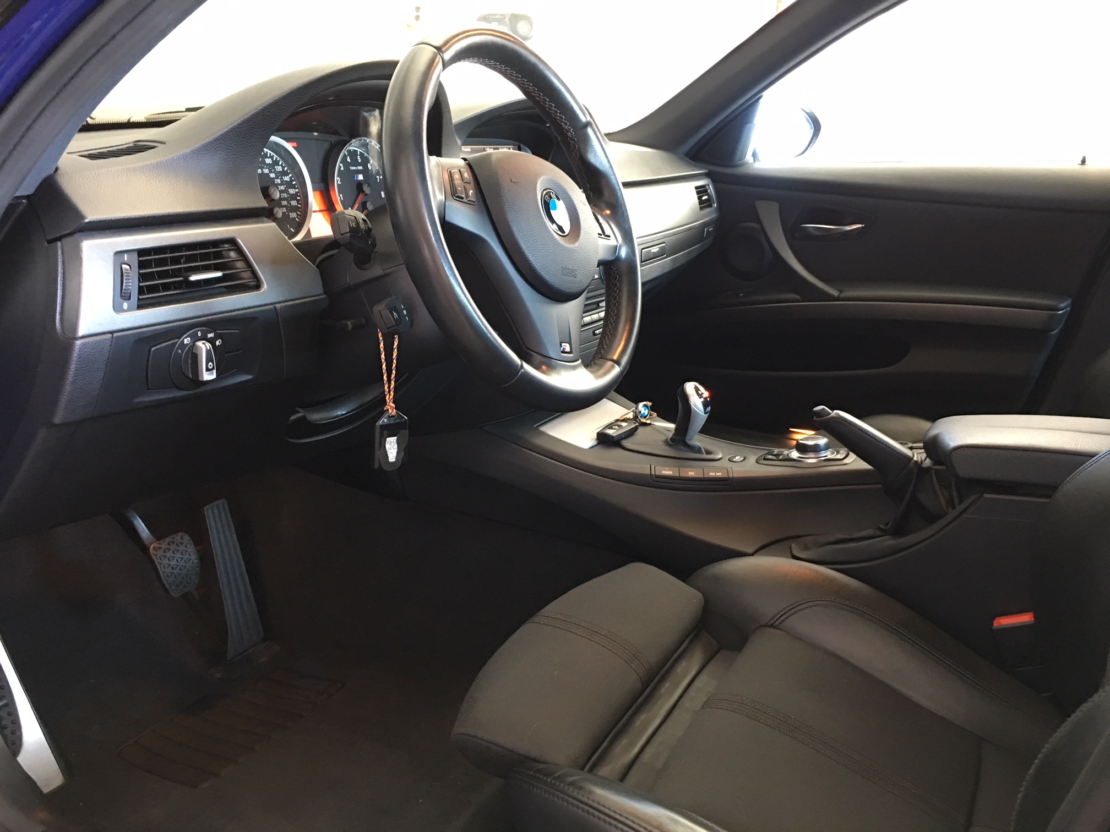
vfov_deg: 48.2
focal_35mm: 29
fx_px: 930
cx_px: 555
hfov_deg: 61.7
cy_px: 416
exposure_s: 1/8
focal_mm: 4.15
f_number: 2.2
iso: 100
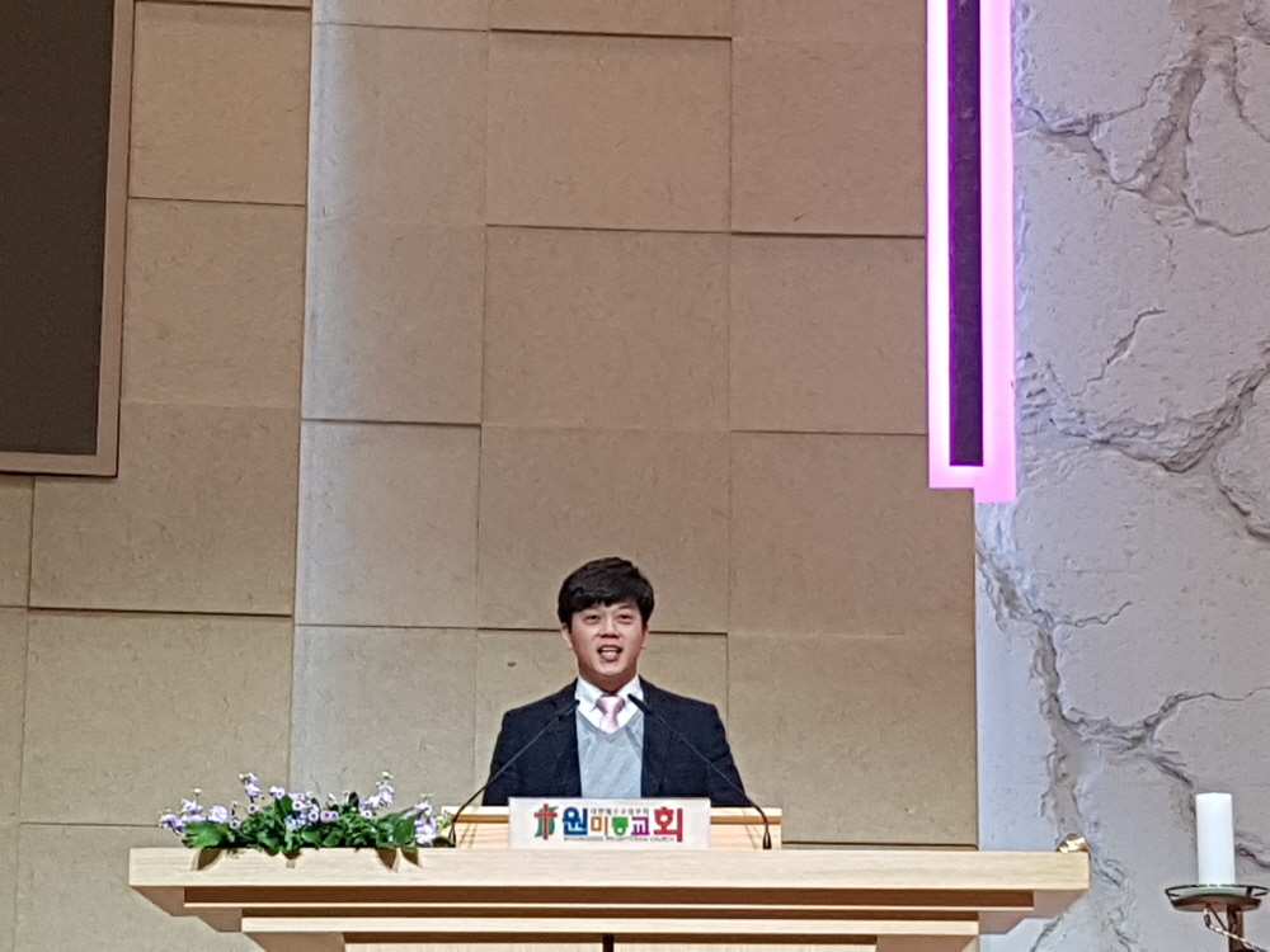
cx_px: 635
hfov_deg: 67.3
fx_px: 954
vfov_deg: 53.1
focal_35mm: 26
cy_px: 476
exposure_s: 1/60
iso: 80
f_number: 1.7
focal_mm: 4.2
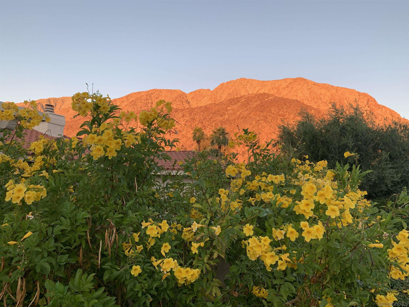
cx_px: 204
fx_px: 307
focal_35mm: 26
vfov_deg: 53.1
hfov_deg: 67.3
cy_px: 154
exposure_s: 1/122
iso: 25
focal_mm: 4.25
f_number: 1.8
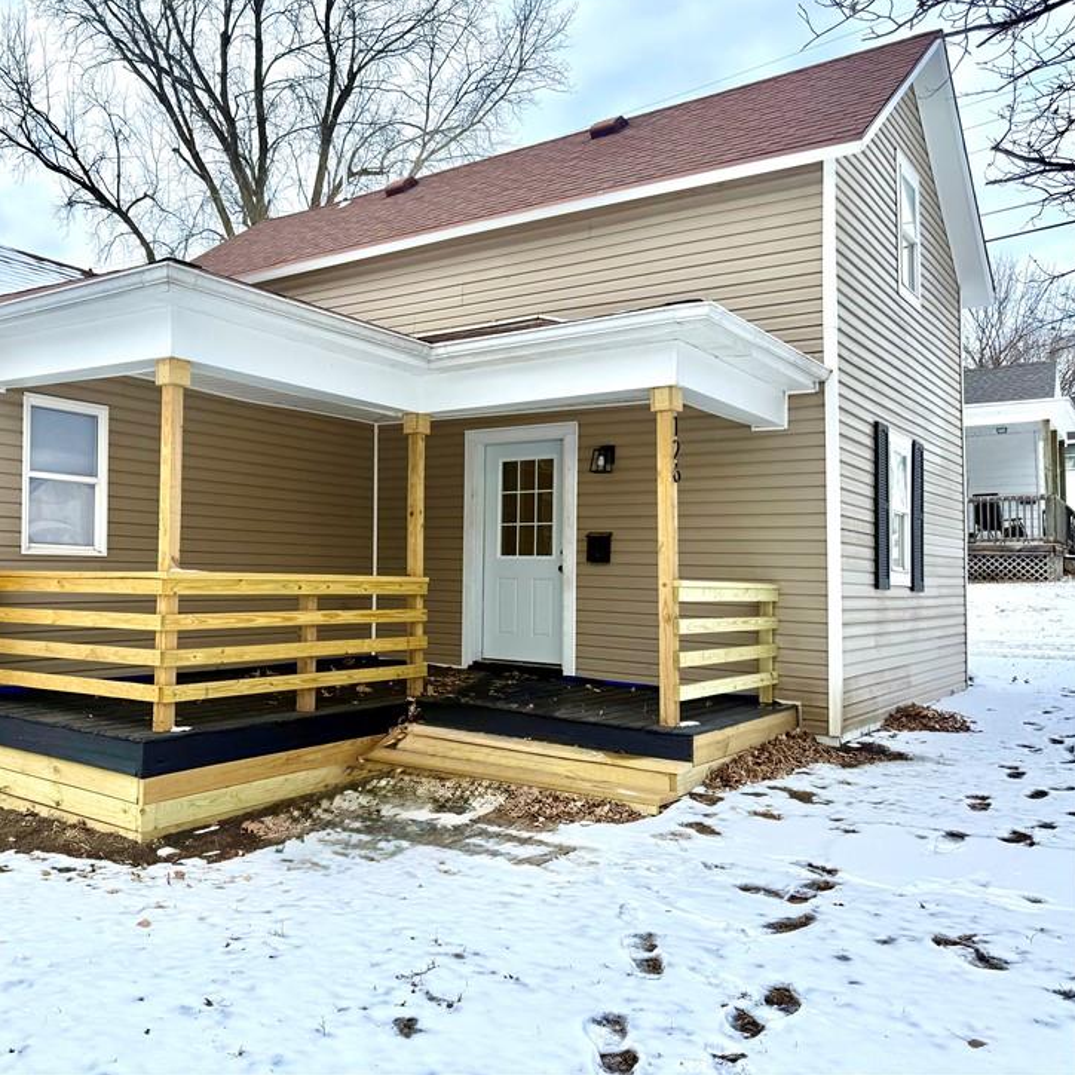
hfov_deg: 52.5
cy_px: 506
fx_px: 1054
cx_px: 321
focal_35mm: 30
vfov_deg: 54.0
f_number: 1.78
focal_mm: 6.76
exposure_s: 1/1250
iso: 80
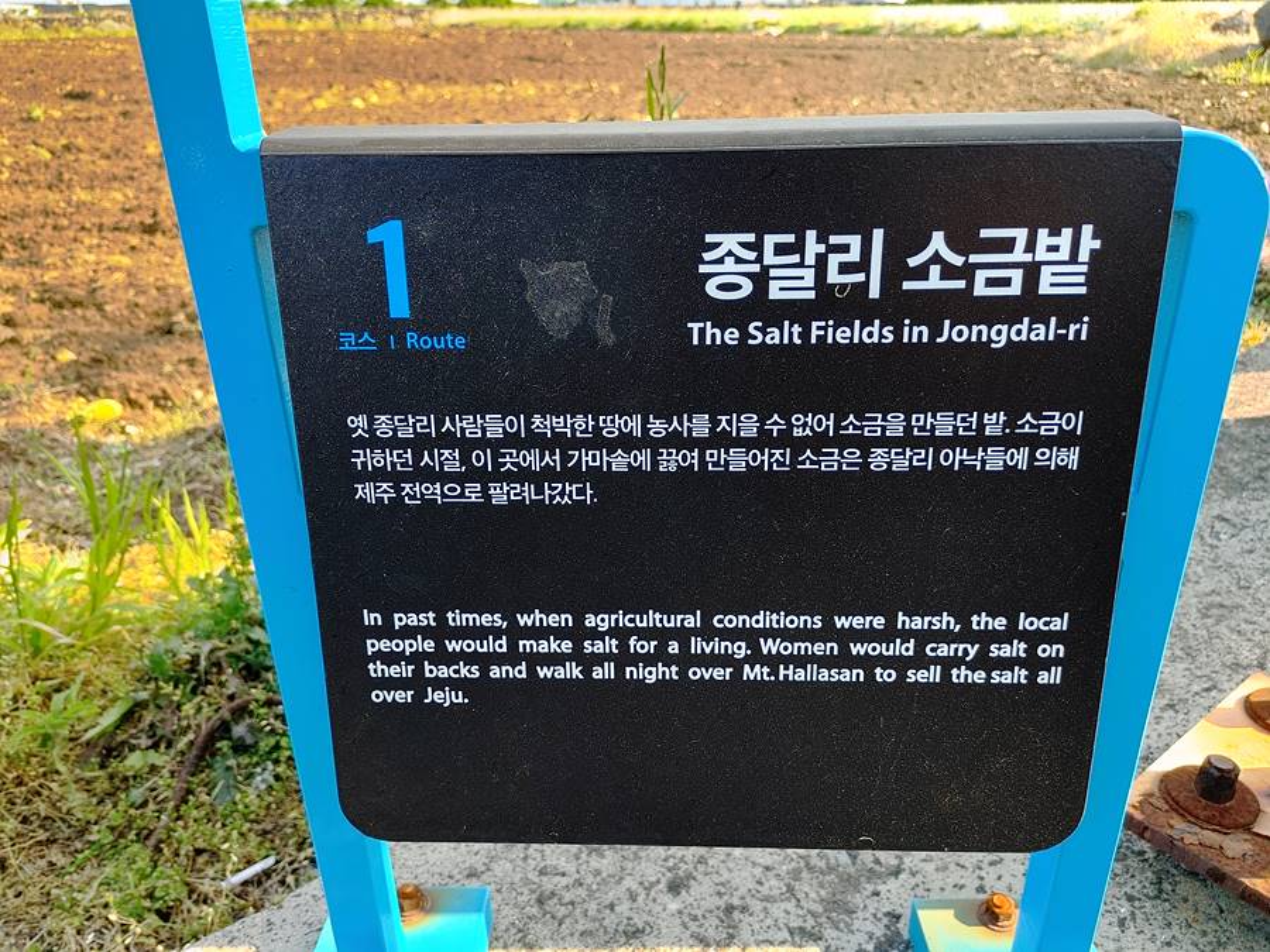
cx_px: 635
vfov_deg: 53.1
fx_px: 954
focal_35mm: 26
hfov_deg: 67.3
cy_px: 476
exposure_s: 1/177
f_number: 1.8
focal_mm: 4.81
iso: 50
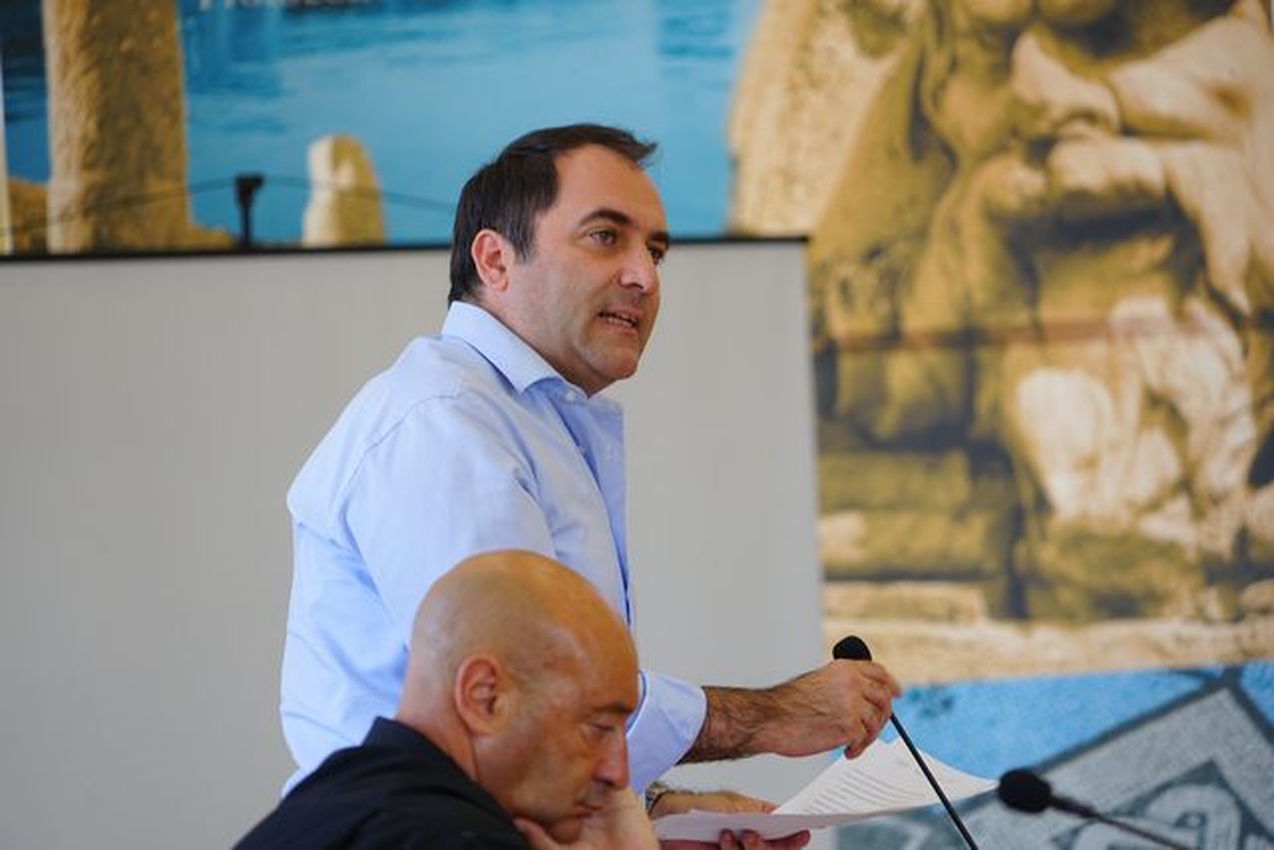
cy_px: 425
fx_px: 8495
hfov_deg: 8.6
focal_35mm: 240
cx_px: 637
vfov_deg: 5.7
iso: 800
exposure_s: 1/80
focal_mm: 240
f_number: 6.3
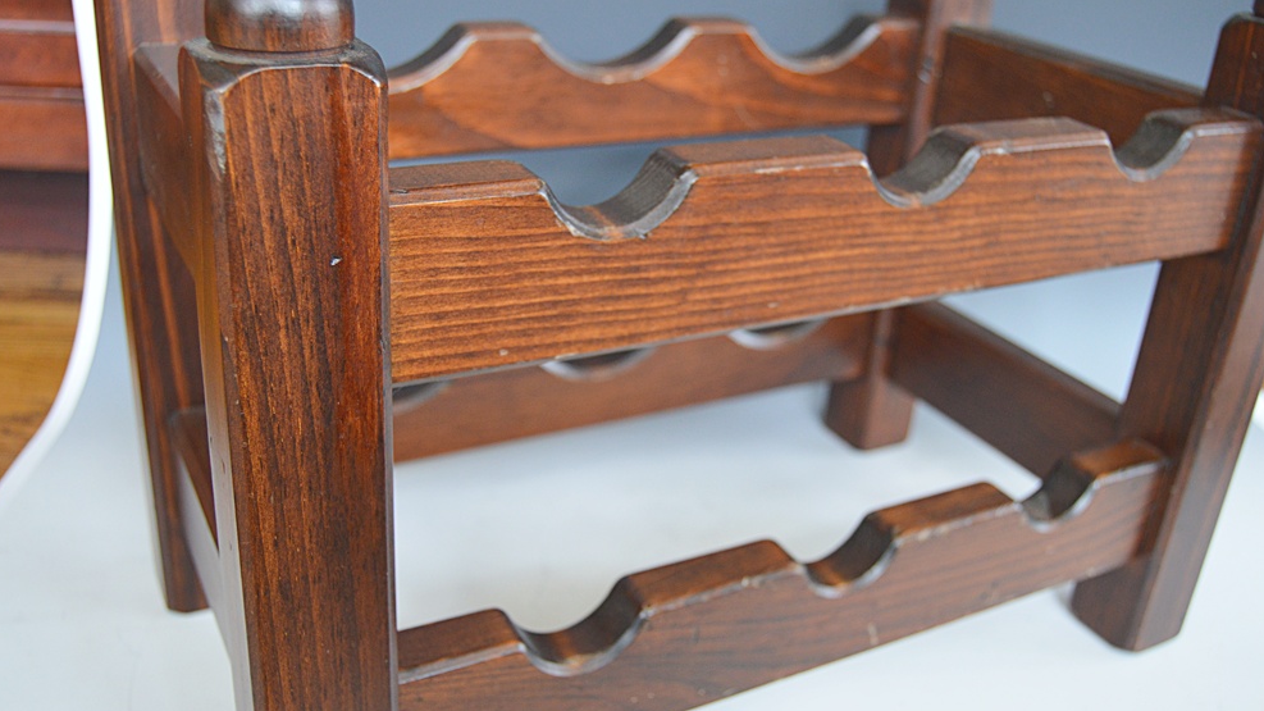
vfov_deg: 33.7
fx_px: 1173
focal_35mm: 35
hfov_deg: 56.6
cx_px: 629
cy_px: 341
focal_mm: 22
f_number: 3.5
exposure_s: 1/60
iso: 720
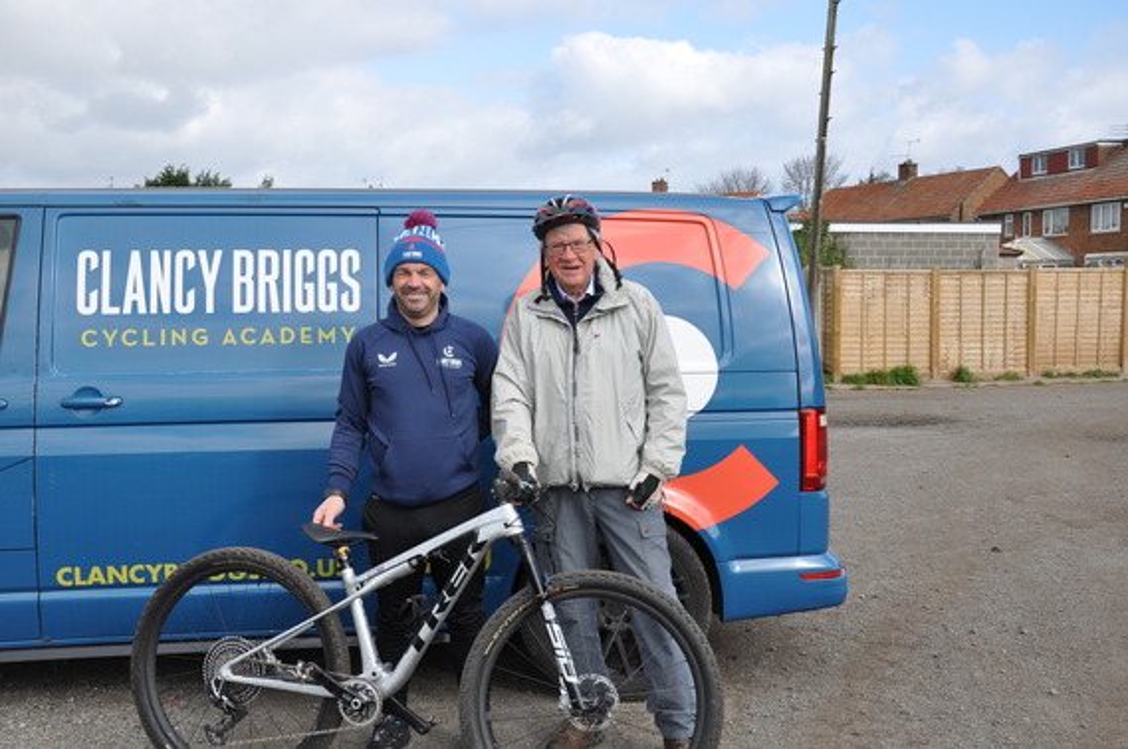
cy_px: 374
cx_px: 564
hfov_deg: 46.4
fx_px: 1314
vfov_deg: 31.8
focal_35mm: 42
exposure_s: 1/250
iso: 200
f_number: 8
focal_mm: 28
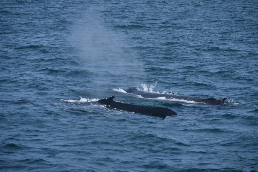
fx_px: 1290
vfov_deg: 7.6
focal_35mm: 180
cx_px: 129
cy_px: 86
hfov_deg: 11.4
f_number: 5.6
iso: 200
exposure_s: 1/1600
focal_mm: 120
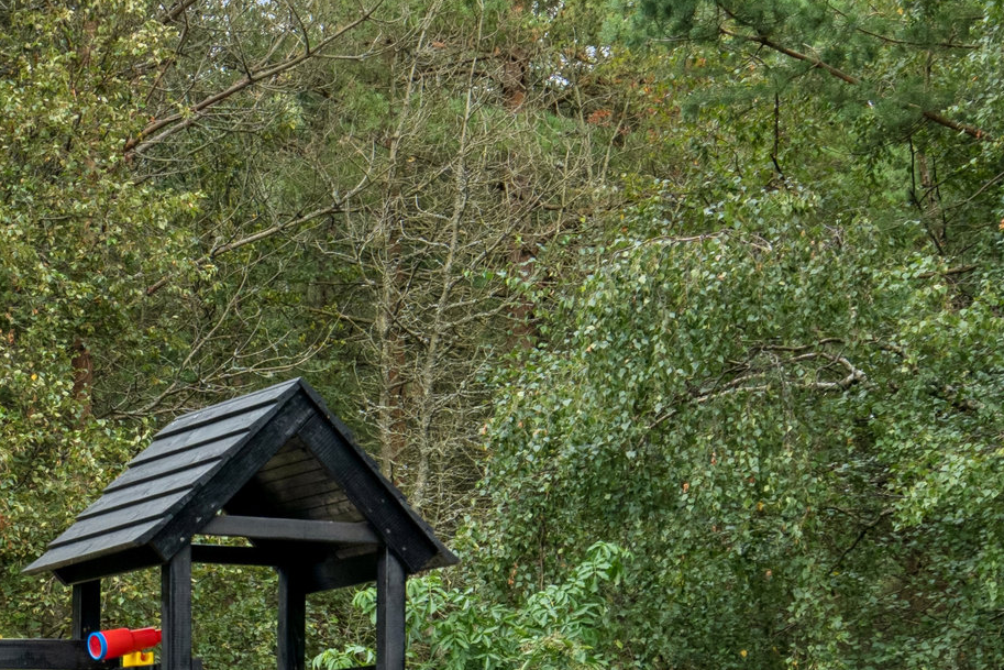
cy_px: 795
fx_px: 3208
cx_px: 413
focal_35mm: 115
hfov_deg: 17.8
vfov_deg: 11.7
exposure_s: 1/400
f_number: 5
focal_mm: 35
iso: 400
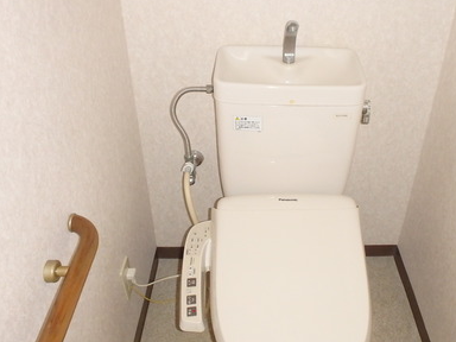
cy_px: 163
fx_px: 461
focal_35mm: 35
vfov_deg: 40.7
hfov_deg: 51.8
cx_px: 299
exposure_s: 1/30
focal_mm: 3.7
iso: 400
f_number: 3.5
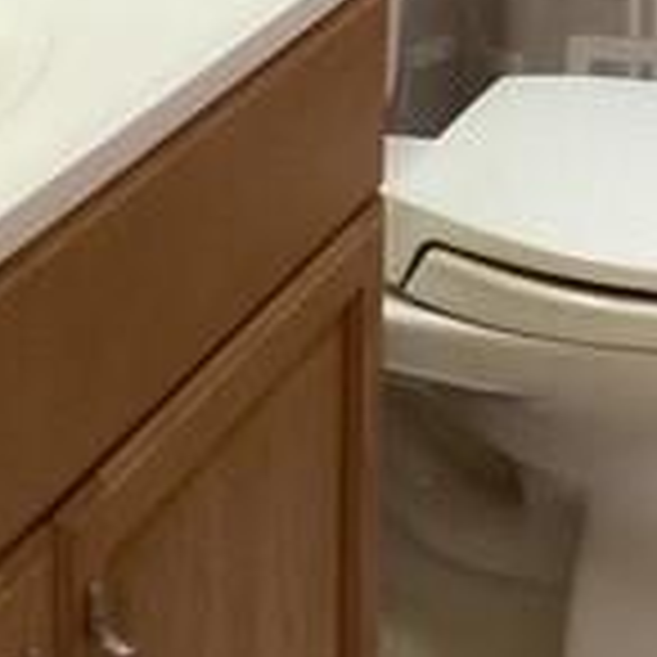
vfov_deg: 13.3
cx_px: 882
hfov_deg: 13.9
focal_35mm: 120
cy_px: -468
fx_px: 2577
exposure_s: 1/60
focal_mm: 3.3
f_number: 2.4
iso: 250
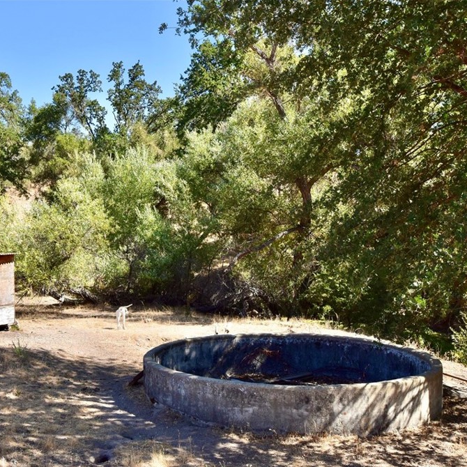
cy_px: 237
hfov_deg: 42.0
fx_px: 595
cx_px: 139
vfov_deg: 42.8
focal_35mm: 39
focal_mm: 20
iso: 400
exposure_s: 1/320
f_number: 10
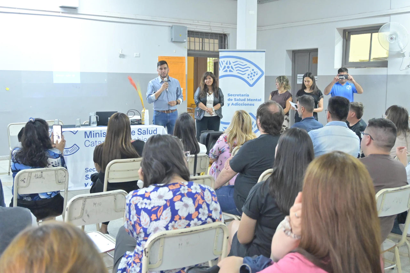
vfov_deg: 31.9
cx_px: 205
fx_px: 478
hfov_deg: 46.4
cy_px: 136
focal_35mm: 42
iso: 5000
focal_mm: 28
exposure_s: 1/30
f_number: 4.5
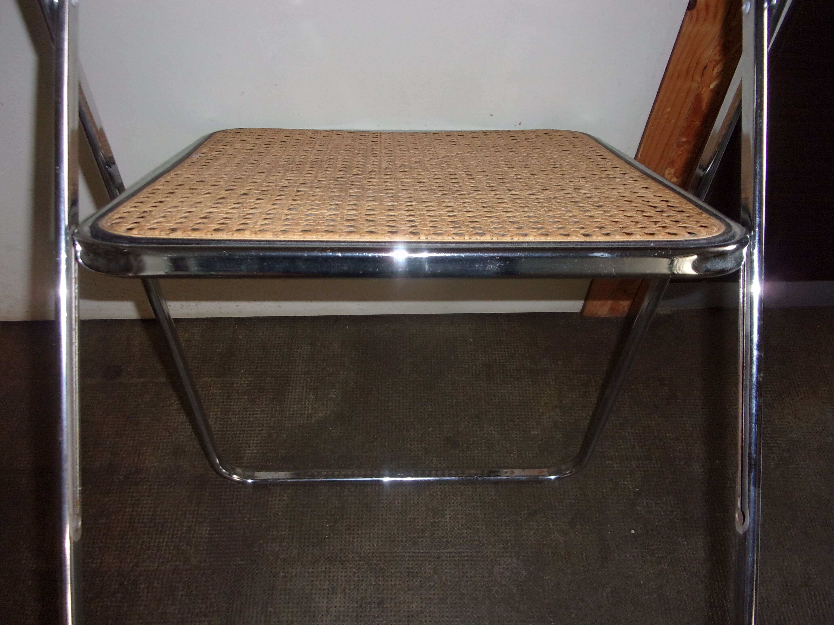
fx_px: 675
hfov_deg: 63.4
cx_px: 417
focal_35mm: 28
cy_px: 312
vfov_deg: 49.7
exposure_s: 1/34
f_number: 3.9
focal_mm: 5.1
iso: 200
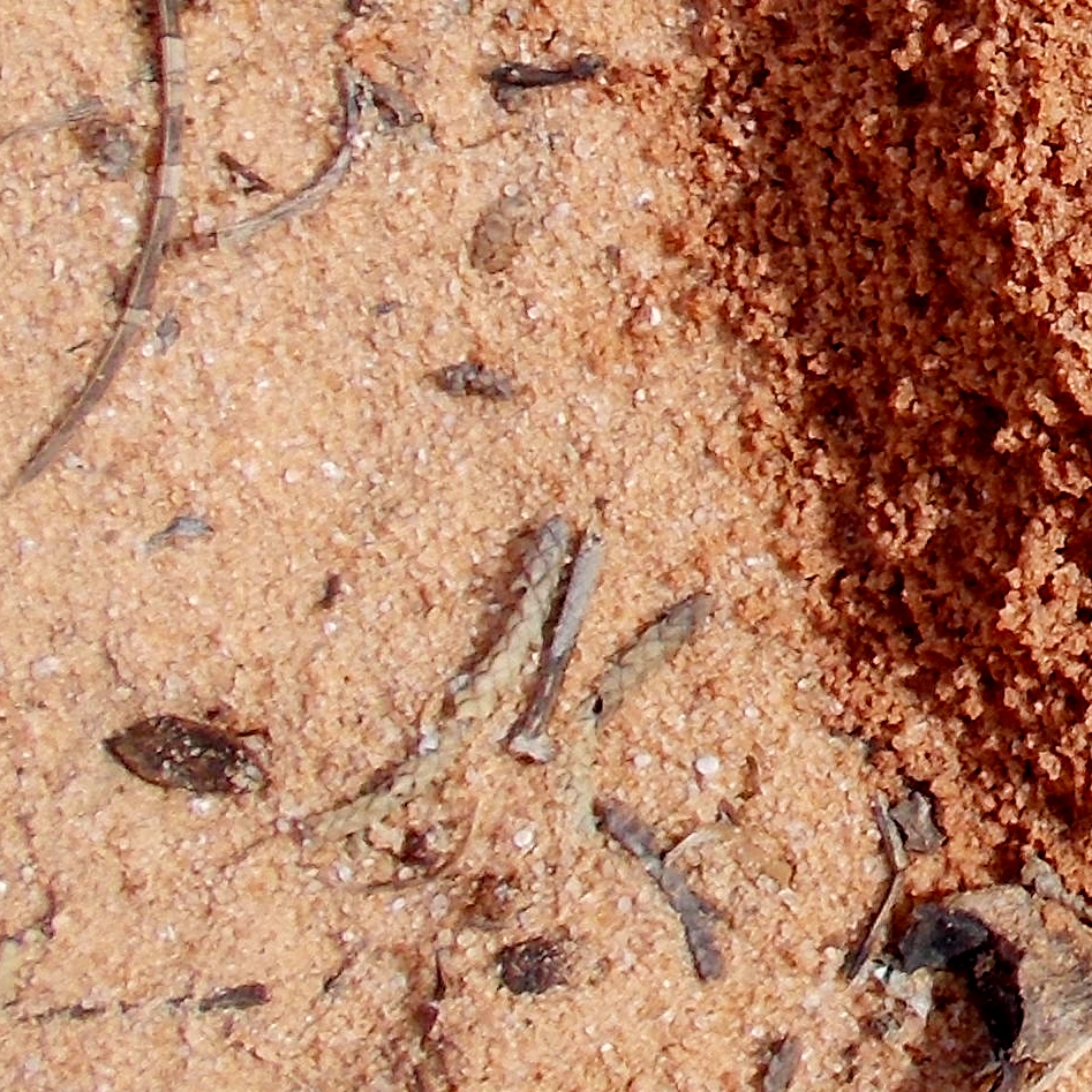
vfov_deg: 13.2
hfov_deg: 12.4
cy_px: -221
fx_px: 4604
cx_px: 1951
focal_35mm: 129
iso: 80
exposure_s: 1/500
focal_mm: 5.3
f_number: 3.4
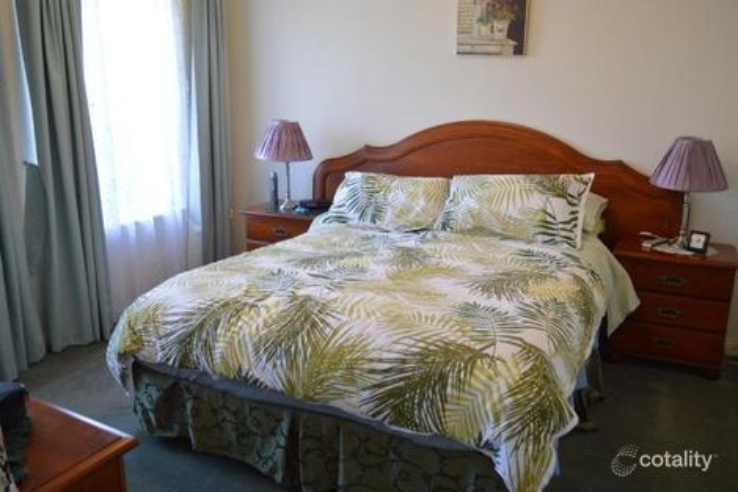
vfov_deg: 39.9
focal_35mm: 33
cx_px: 369
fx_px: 676
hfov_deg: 57.2
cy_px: 246
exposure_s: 1/60
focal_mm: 22
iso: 800
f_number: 3.8
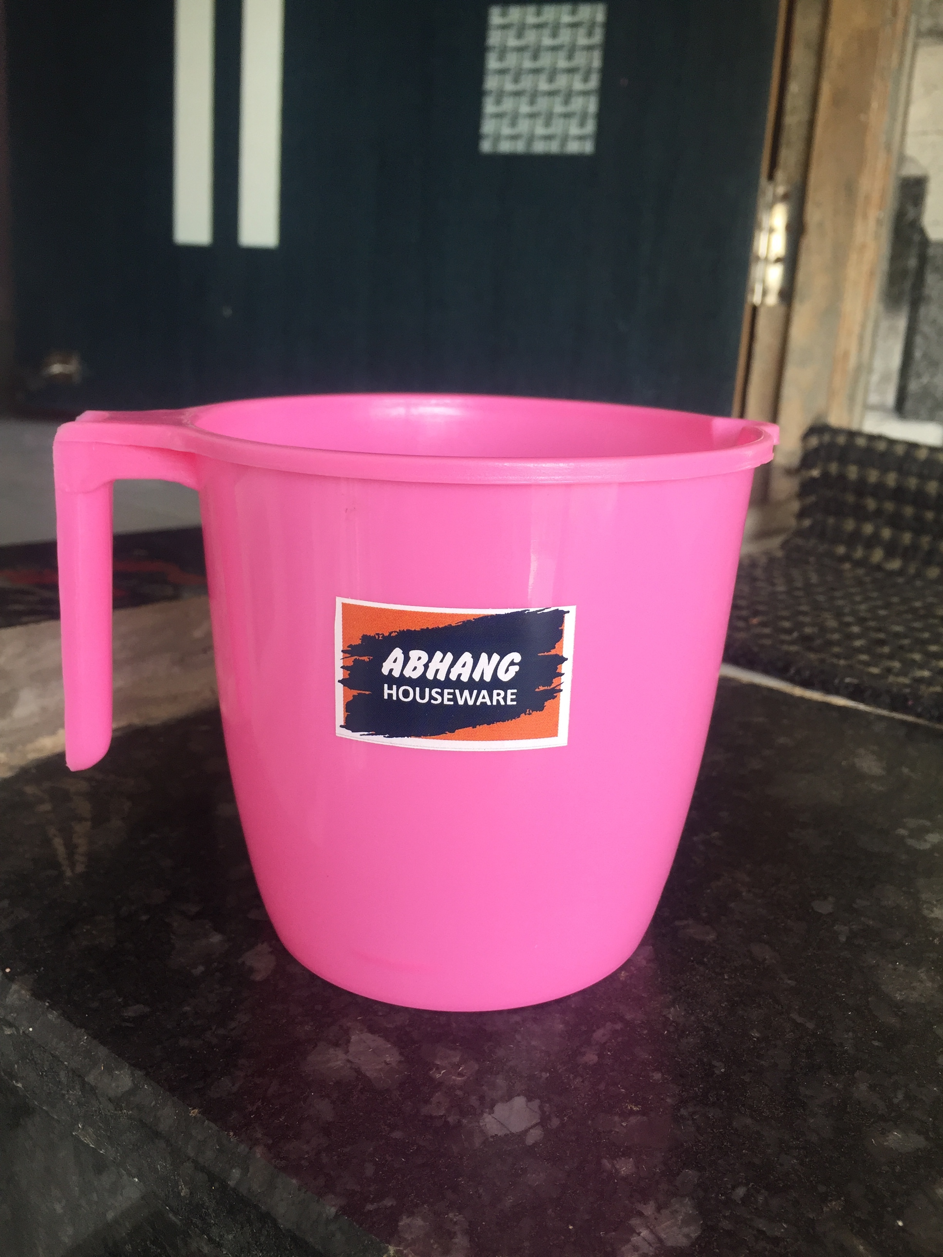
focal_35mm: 29
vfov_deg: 61.7
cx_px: 472
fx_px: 1053
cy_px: 628
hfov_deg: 48.2
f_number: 2.2
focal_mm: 4.15
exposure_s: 1/100
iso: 50
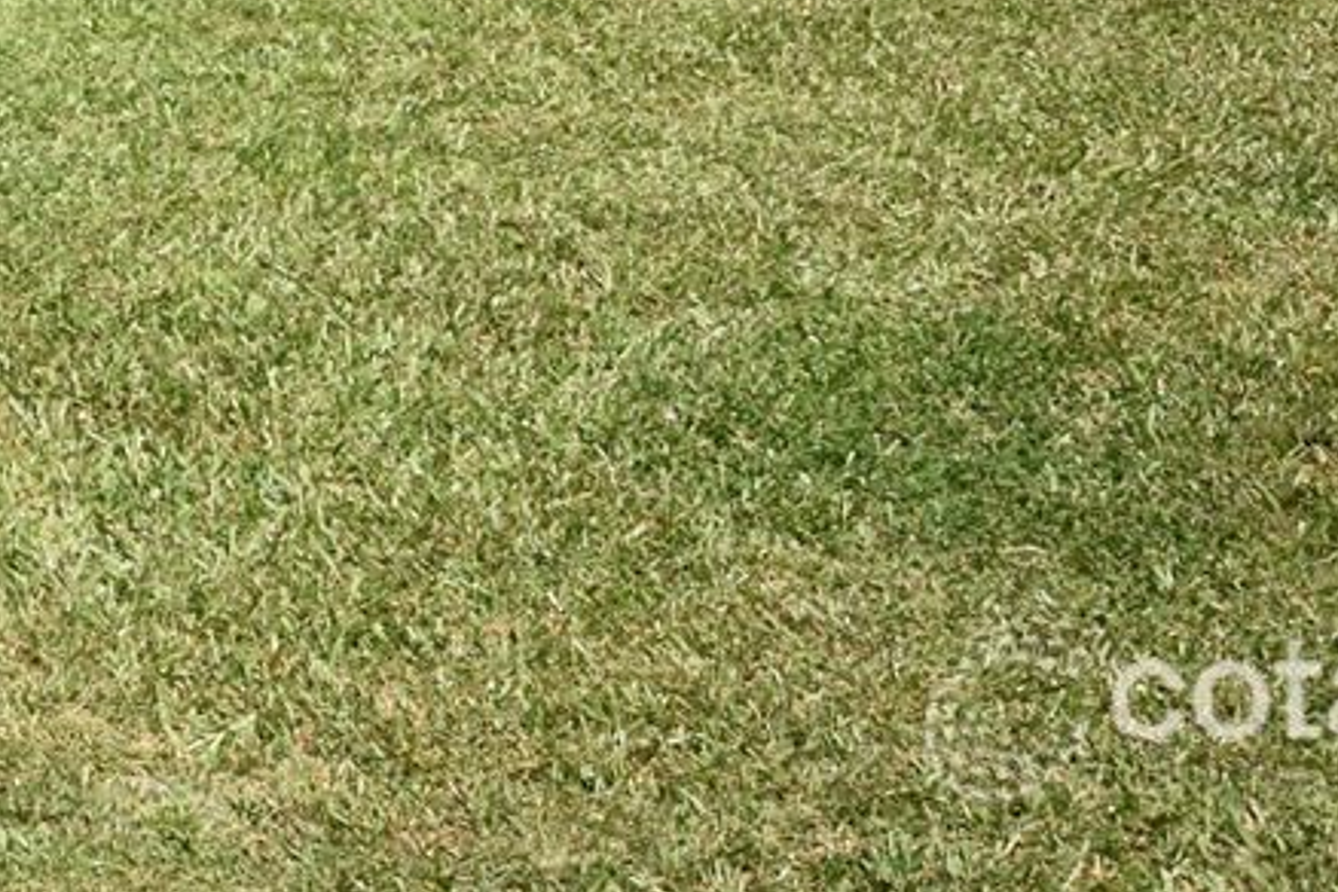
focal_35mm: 111
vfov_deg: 11.4
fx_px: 4125
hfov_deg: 16.6
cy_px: -745
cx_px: -709
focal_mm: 20
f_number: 8
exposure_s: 1/200
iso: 100
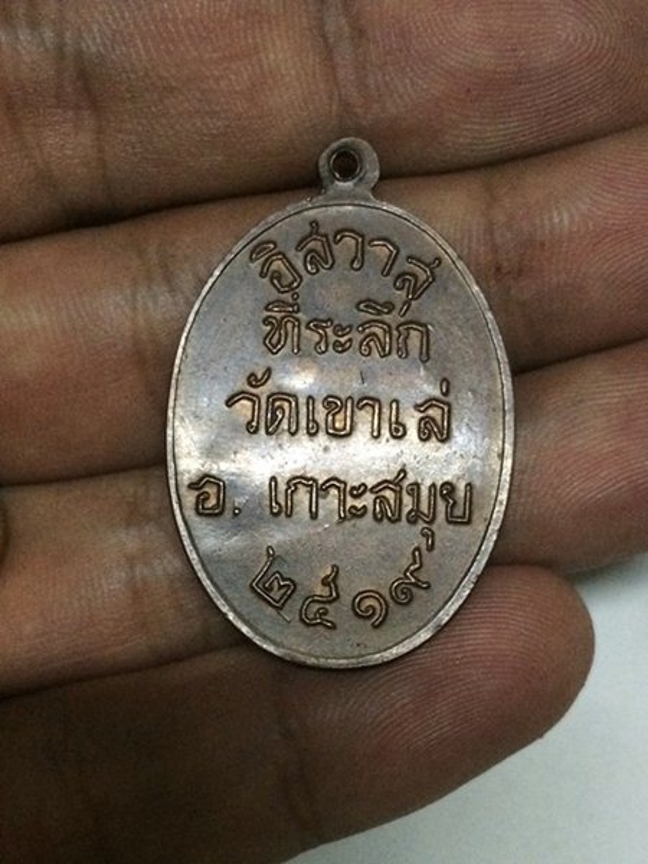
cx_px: 324
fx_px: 749
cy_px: 432
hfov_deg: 46.8
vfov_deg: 60.0
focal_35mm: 30
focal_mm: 4.12
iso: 320
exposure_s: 1/25
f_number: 2.2
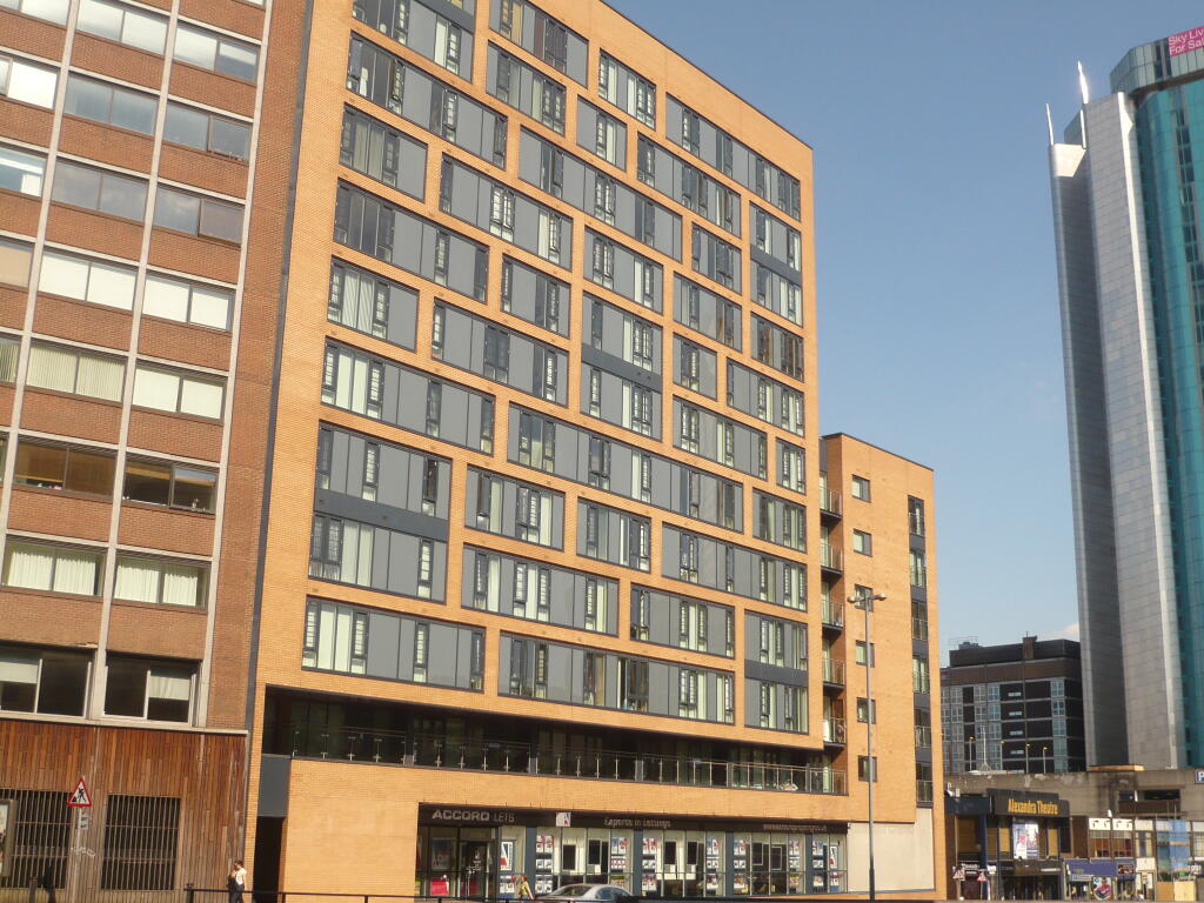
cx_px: 602
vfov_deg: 36.0
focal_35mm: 40
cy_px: 452
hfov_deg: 46.8
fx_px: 1391
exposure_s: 1/125
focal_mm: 6.6
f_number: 9
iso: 100
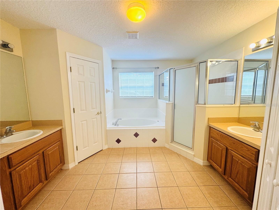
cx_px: 140
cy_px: 105
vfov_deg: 85.7
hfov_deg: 102.1
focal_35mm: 14
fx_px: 113
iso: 100
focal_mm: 2.22
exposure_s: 1/120
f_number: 2.2
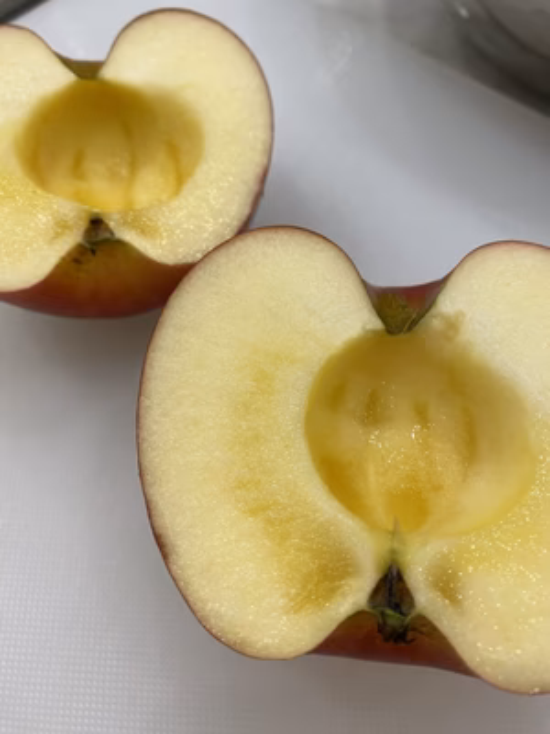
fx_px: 530
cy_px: 367
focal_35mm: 25
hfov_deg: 54.9
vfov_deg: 69.4
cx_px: 275
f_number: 1.8
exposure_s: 1/100
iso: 50
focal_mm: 4.25
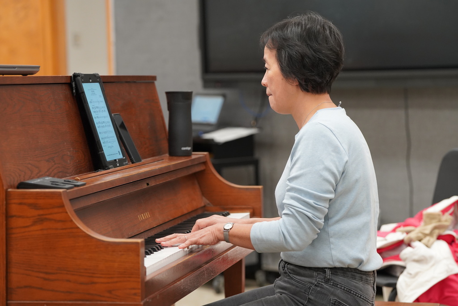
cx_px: 229
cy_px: 153
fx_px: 1400
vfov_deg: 12.5
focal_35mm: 110
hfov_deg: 18.6
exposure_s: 1/160
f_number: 4
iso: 3200
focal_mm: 110
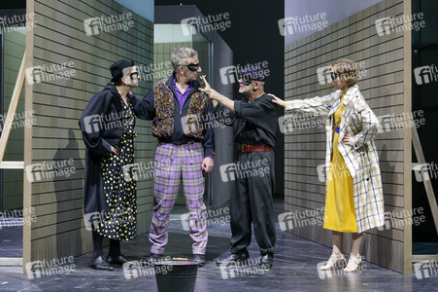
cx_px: 219
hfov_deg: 23.9
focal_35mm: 85
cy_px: 146
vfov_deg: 16.0
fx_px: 1033
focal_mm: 85
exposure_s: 1/100
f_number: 6.3
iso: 1600
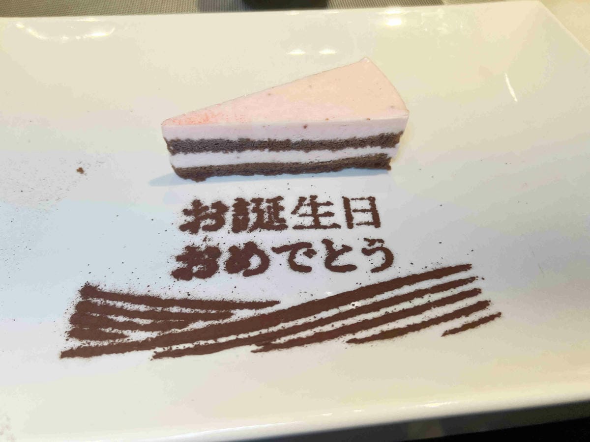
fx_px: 443
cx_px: 295
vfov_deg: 53.1
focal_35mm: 26
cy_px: 221
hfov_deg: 67.3
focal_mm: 5.7
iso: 50
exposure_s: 1/367
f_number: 1.5
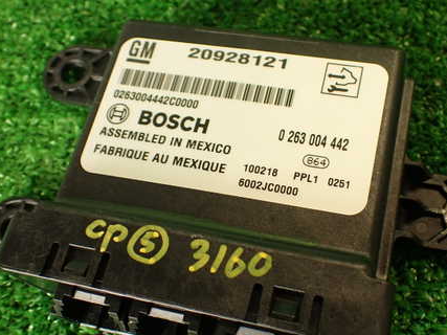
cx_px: 241
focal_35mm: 45
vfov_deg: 32.1
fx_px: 581
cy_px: 194
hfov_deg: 42.1
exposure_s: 1/40
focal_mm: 5.79
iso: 200
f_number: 2.4
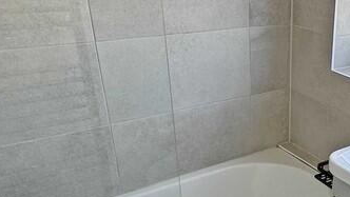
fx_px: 436
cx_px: 327
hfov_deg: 39.9
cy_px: 152
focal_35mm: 47
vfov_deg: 25.1
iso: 40
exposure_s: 1/115
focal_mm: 2.22
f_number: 2.2
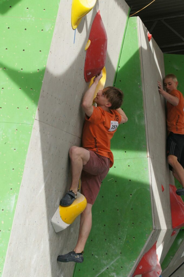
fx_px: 1038
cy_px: 138
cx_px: 92
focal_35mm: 135
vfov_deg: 15.2
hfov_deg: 10.1
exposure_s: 1/2000
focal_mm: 90
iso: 500
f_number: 4
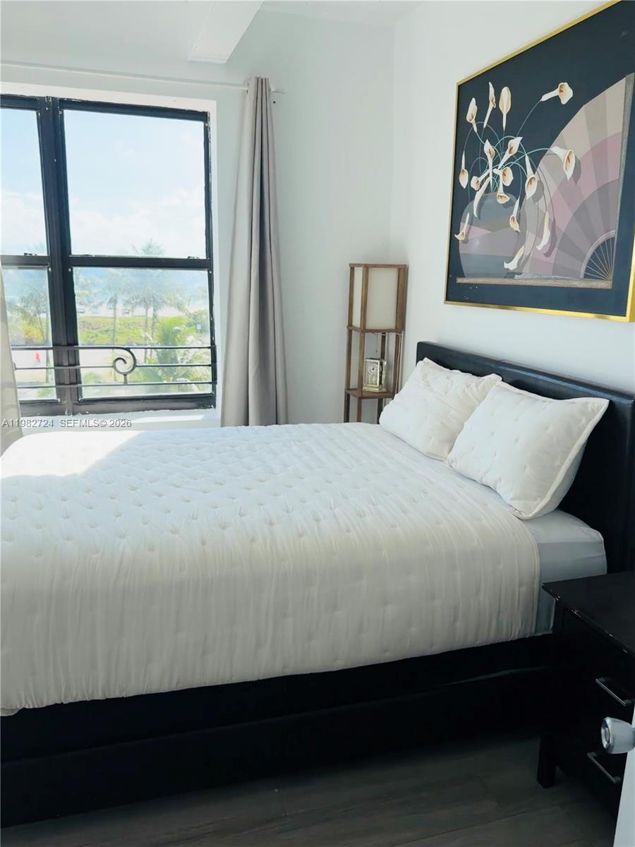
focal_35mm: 24
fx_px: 587
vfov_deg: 71.6
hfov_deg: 56.8
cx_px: 318
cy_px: 424
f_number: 1.78
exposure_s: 1/1901
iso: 80
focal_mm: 6.76
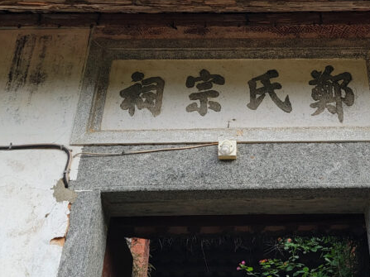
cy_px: 67
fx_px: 588
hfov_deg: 34.5
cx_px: 257
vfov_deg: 26.2
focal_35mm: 55
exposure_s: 1/246
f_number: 1.8
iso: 16
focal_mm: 6.7
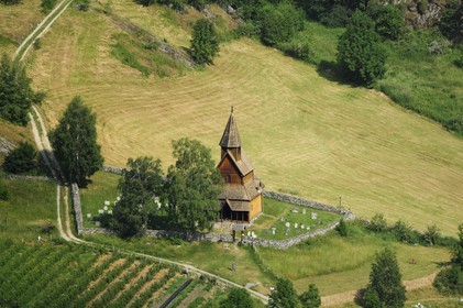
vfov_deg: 4.6
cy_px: 154
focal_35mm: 300
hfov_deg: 6.9
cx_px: 232
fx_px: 3855
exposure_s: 1/1250
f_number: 3.2
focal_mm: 200
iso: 100
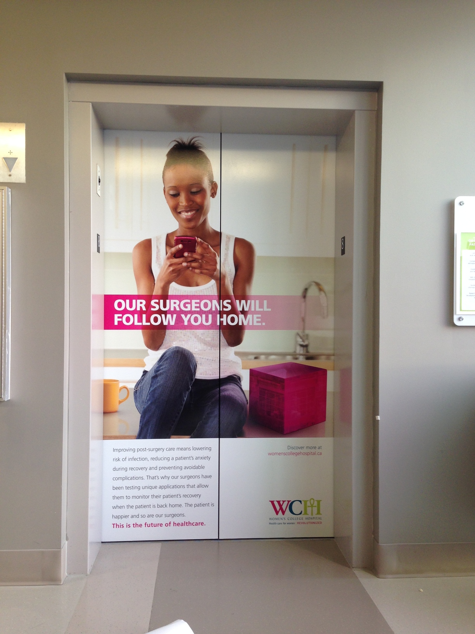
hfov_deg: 42.9
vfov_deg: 55.4
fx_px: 604
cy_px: 317
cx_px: 238
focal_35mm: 33
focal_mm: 4.12
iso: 50
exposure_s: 1/60
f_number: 2.4
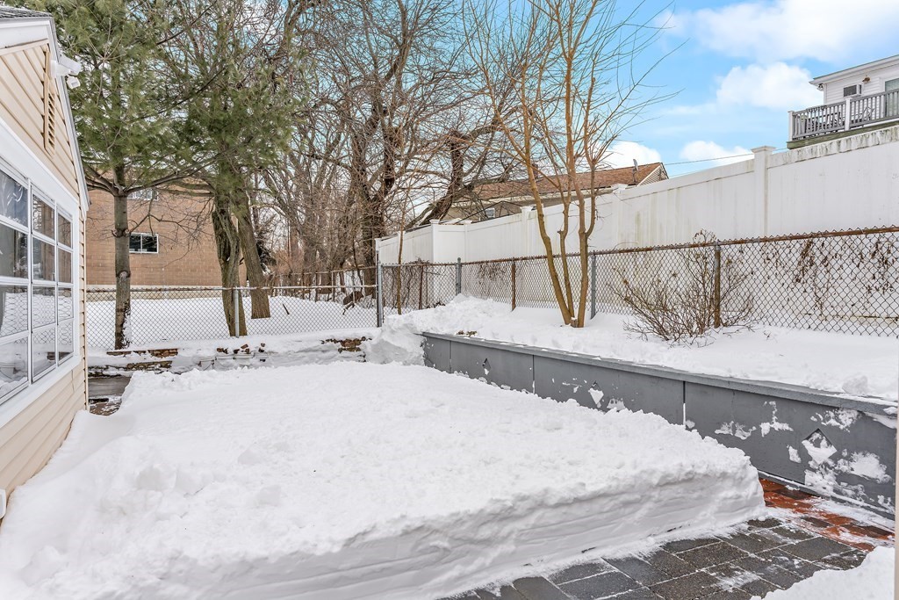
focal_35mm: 24
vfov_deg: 53.1
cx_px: 450
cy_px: 300
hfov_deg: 73.7
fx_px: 599
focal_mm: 24
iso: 100
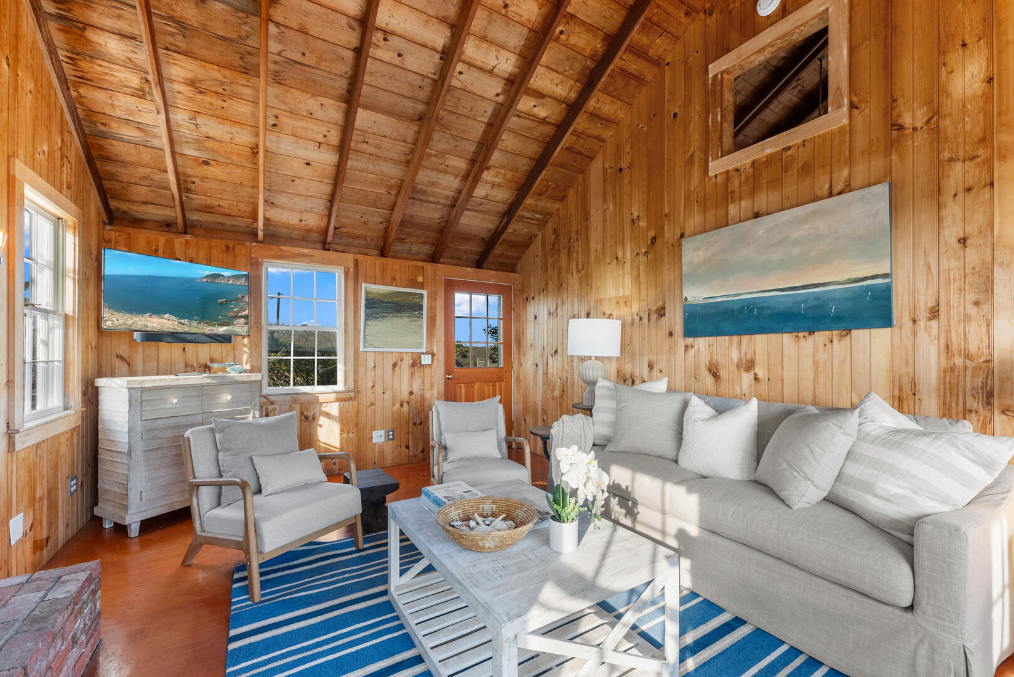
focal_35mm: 14
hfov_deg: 104.2
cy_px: 338
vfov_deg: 81.3
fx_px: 395
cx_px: 507
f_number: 8
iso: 320
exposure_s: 1/15
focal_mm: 14
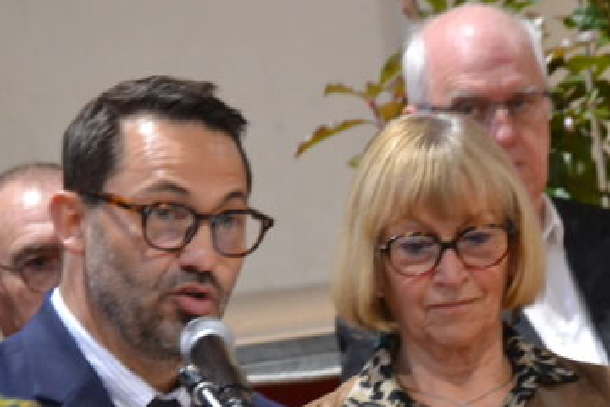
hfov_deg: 6.7
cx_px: 383
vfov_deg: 4.5
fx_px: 5184
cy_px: 356
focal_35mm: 306
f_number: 5.6
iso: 3200
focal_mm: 105
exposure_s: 1/30
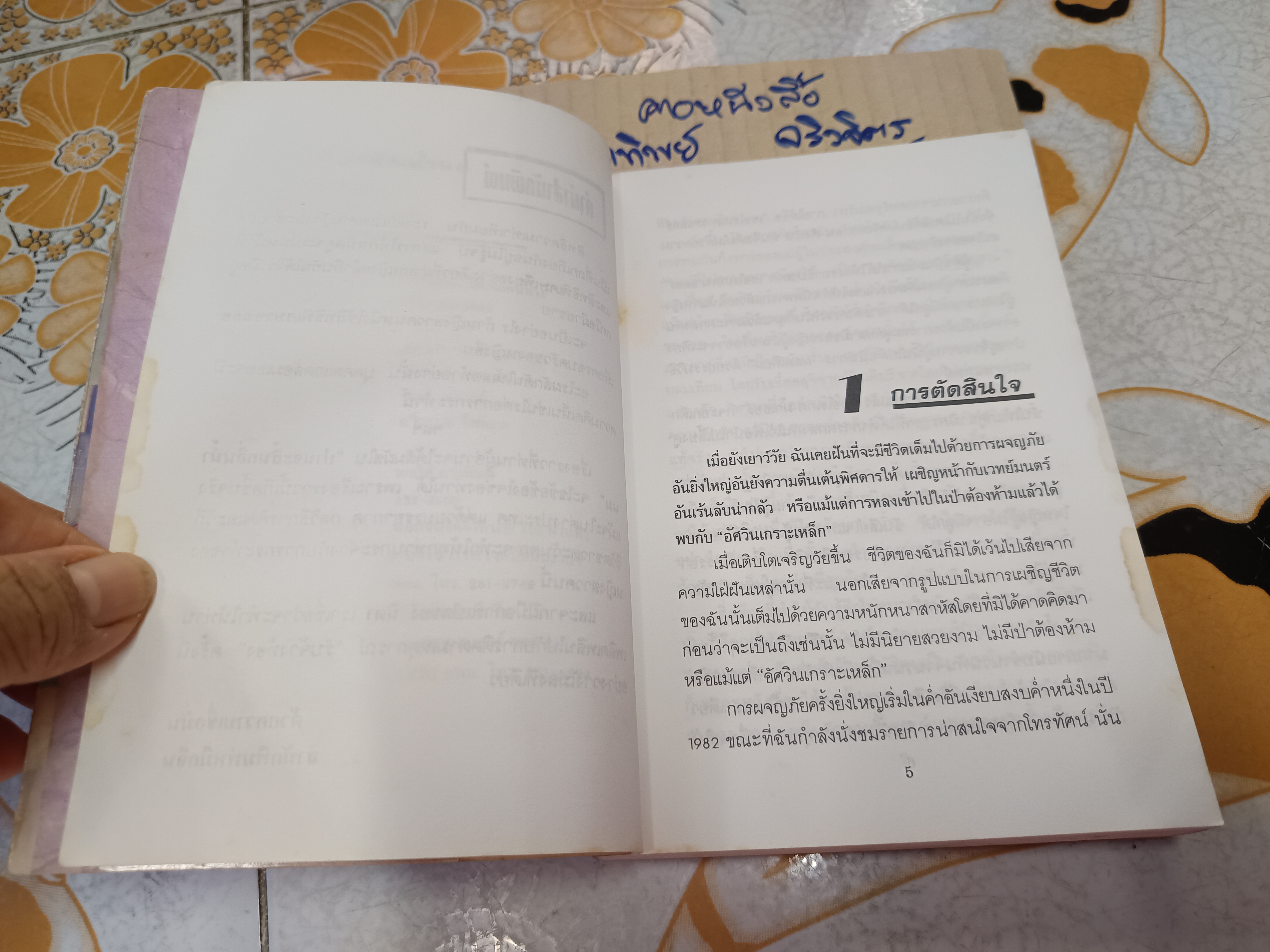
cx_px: 635
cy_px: 476
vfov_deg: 56.8
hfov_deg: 71.6
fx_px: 881
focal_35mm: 24
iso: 848
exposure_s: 1/50
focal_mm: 5.31
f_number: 1.7
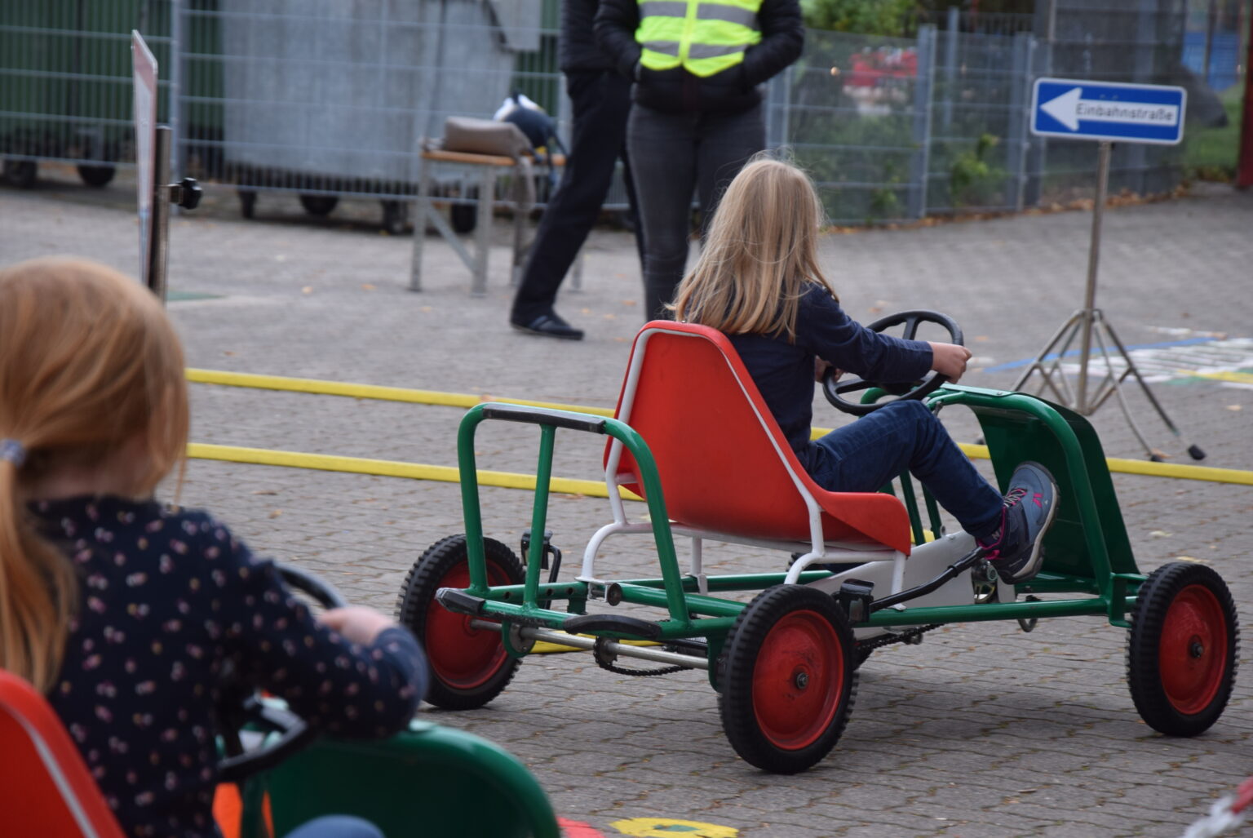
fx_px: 5486
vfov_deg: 8.7
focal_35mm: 158
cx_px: 626
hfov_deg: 13.0
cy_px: 419
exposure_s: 1/160
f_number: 6.3
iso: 400
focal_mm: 105
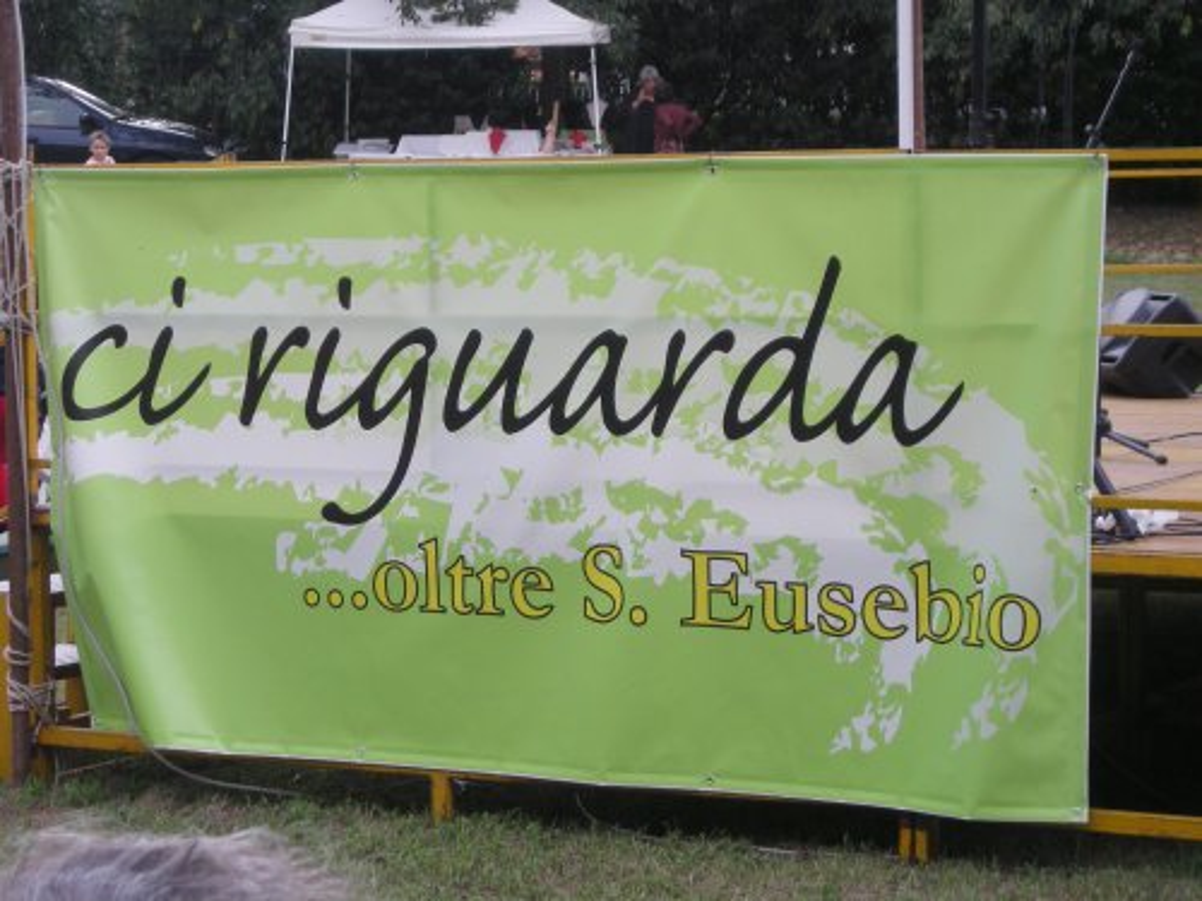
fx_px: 3646
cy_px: 450
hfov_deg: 18.7
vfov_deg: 14.1
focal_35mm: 105
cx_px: 601
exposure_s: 1/196
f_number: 4.7
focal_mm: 17.1
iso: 100
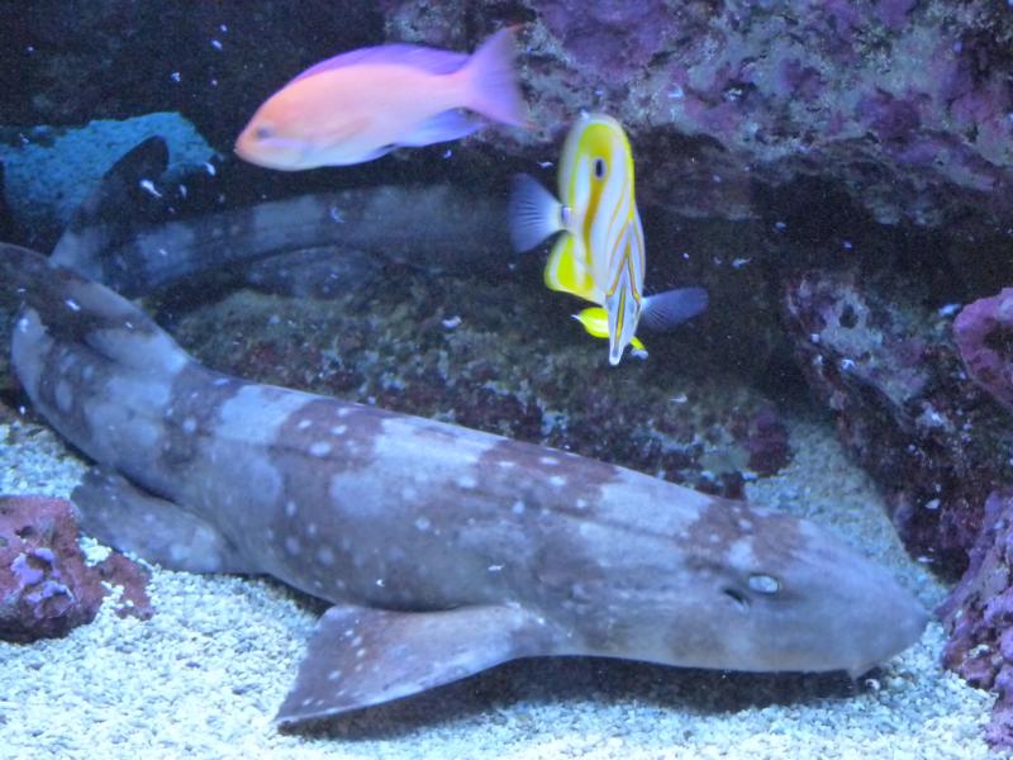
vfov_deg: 13.5
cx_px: 506
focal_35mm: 110
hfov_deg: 17.9
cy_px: 380
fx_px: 3219
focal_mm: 13.8
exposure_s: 1/60
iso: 800
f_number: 3.4
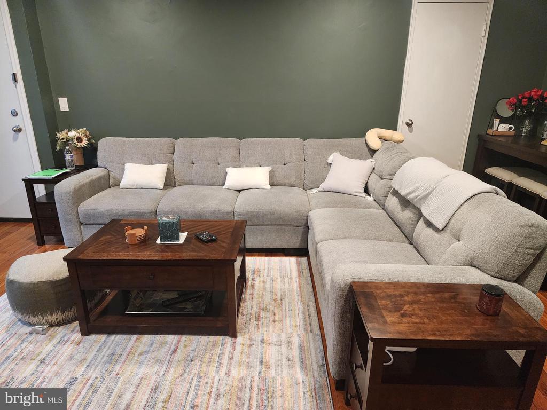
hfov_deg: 73.9
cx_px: 274
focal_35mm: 23
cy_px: 205
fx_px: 363
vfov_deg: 58.9
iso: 800
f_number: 1.8
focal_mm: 6.4
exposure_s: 1/120
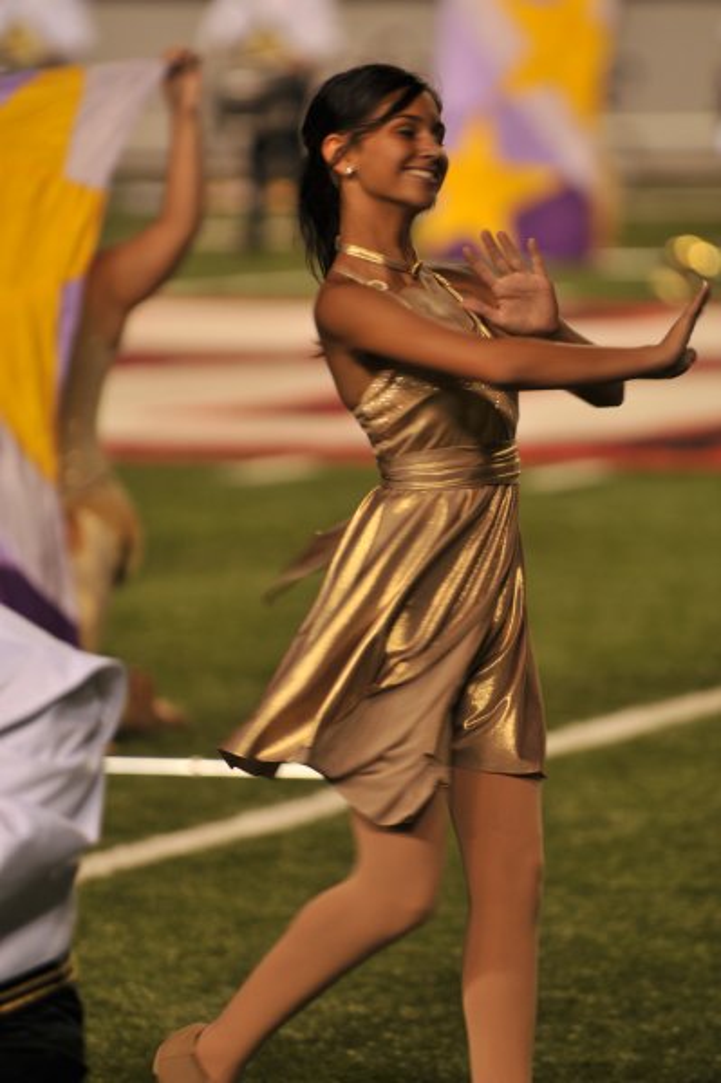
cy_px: 542
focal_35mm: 300
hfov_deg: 4.6
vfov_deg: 6.9
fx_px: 9027
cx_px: 360
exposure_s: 1/100
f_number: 2.8
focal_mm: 200
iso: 200
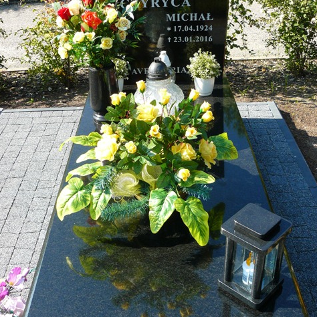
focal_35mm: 43
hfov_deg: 39.2
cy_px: 139
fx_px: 446
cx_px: 160
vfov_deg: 39.1
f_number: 4
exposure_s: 1/200
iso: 100
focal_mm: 6
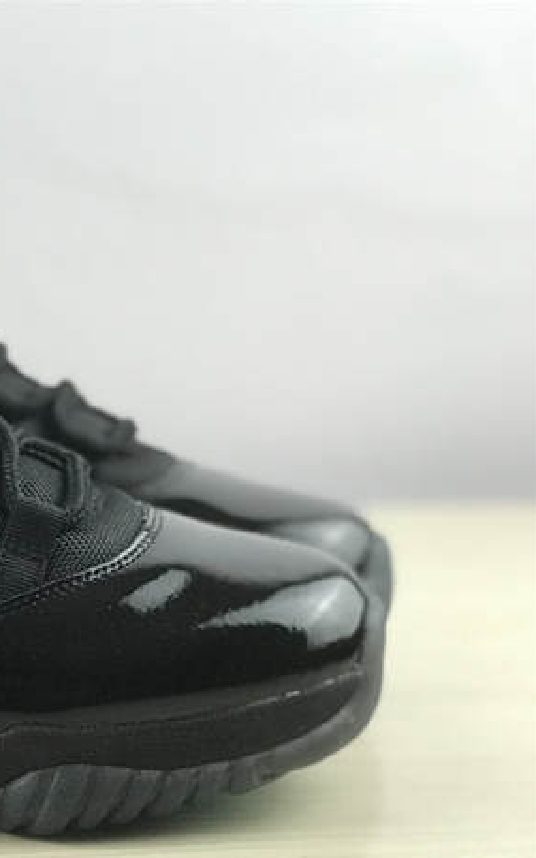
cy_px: 520
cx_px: -156
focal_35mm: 98
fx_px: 2290
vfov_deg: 21.2
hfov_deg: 12.9
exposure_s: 1/50
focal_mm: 6.6
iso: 100
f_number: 2.8
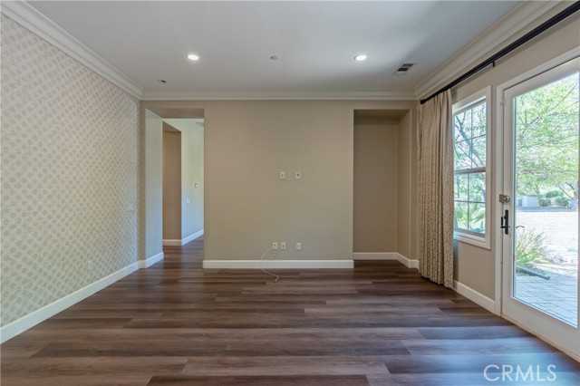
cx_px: 290
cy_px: 193
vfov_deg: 70.4
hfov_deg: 93.3
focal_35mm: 17
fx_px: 274
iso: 125
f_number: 3.5
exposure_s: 1/50
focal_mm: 17
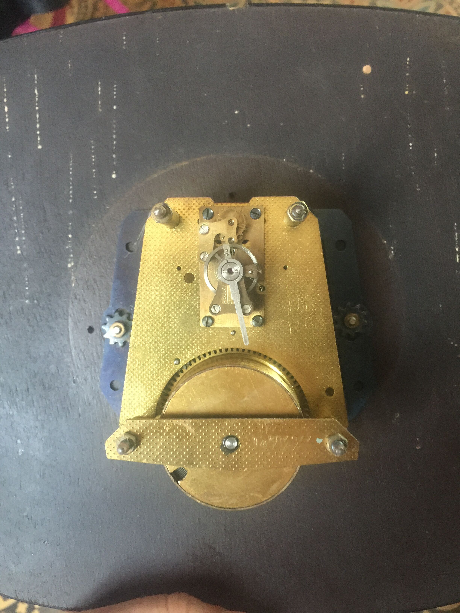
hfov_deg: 48.2
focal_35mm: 29
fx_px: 514
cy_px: 306
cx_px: 230
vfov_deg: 61.7
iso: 160
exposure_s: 1/8
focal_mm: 4.15
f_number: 2.2
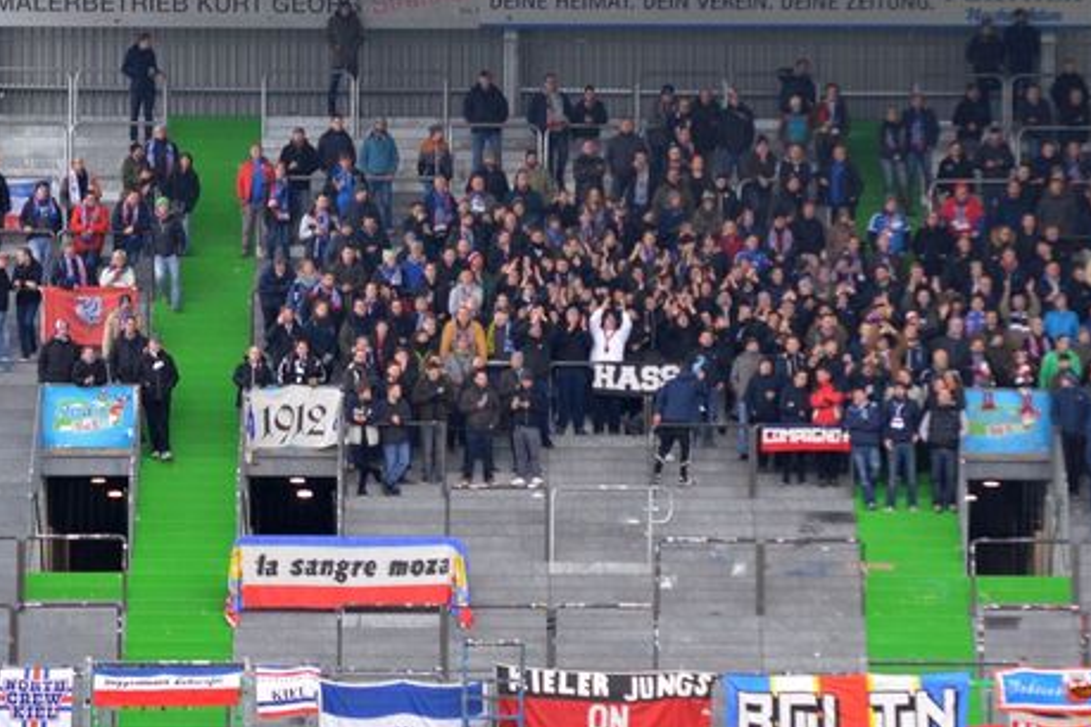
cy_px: 421
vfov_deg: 5.5
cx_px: 616
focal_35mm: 252
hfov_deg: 8.2
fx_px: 7625
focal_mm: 135
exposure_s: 1/800
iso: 1000
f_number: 3.2
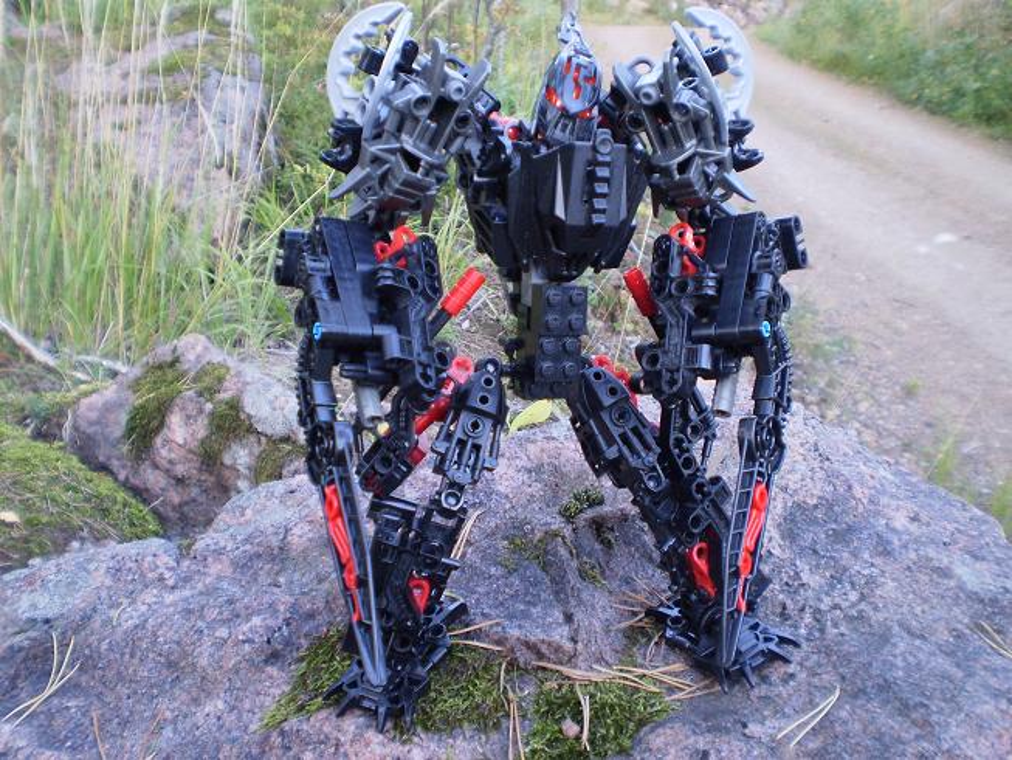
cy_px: 380
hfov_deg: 51.3
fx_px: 1053
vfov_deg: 39.7
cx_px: 506
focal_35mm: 36
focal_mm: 6.3
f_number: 3.1
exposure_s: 1/30
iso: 125
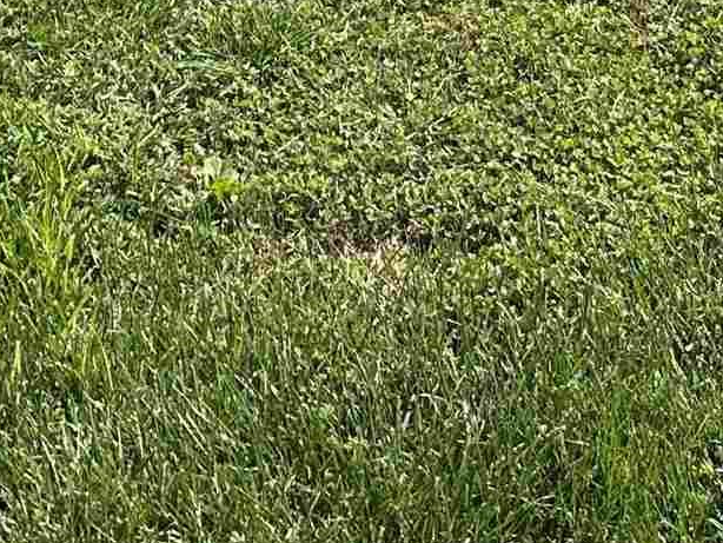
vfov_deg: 10.9
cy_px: -665
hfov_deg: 16.4
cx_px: 310
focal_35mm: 120
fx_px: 2507
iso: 80
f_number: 1.78
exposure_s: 1/3356
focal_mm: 6.86
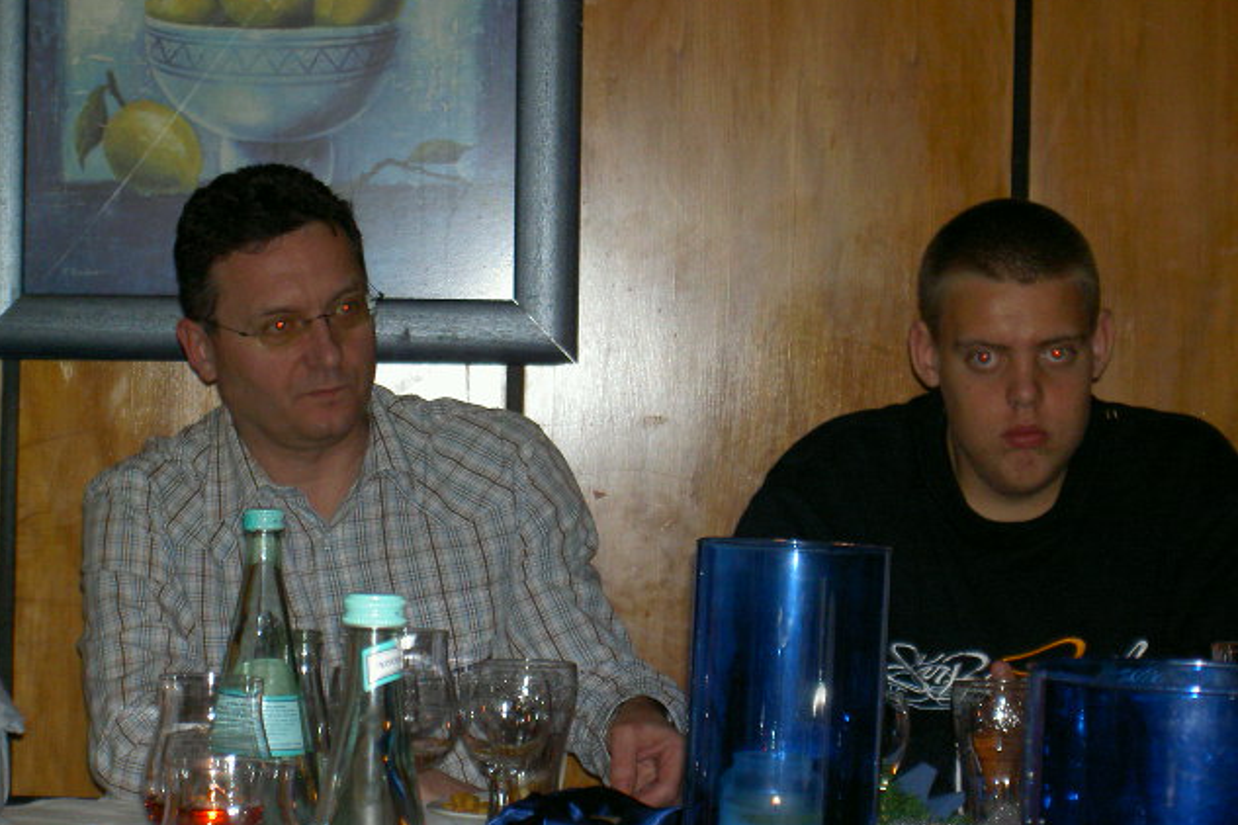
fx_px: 4195
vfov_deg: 11.2
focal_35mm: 122
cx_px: 614
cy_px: 393
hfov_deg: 16.8
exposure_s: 1/89.3
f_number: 4.9
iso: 100
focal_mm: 24
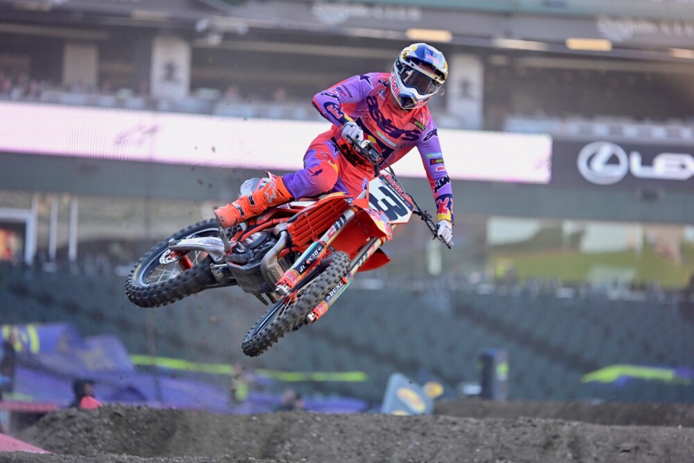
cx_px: 347
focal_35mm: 300
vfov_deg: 4.6
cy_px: 232
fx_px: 5784
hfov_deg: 6.9
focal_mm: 300
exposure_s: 1/1250
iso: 1250
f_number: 4
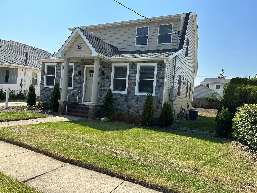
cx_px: 128
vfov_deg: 56.8
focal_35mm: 24
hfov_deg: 71.6
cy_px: 96
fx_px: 178
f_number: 1.78
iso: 80
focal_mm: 6.86
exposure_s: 1/3861
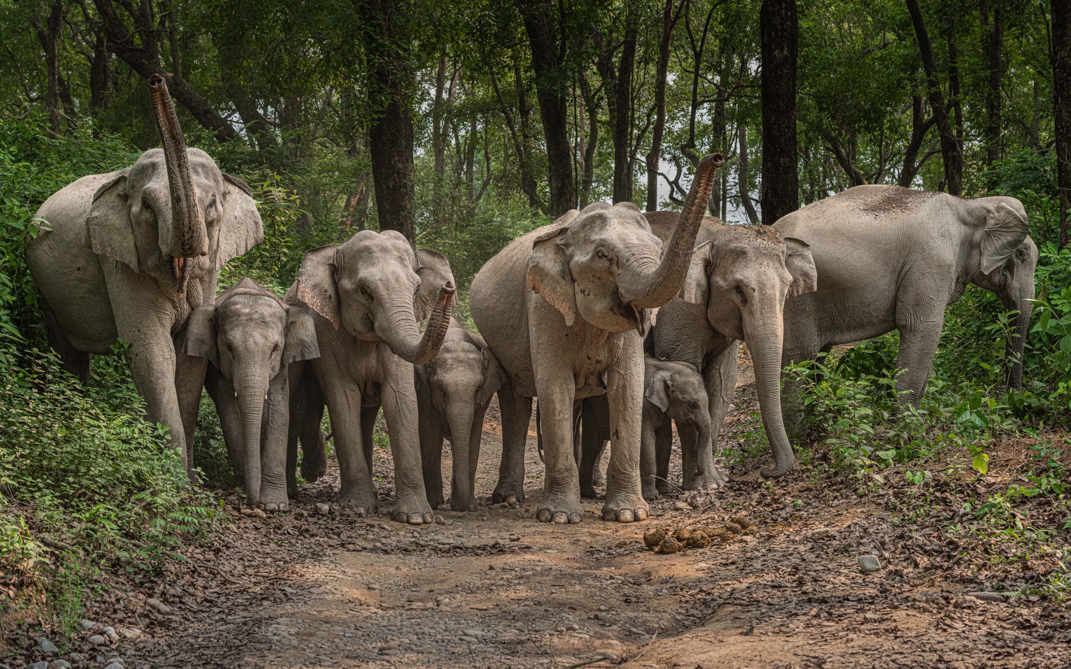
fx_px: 2101
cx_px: 537
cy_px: 358
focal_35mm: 72
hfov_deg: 28.6
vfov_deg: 18.1
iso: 1000
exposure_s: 1/500
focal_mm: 70
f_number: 5.6
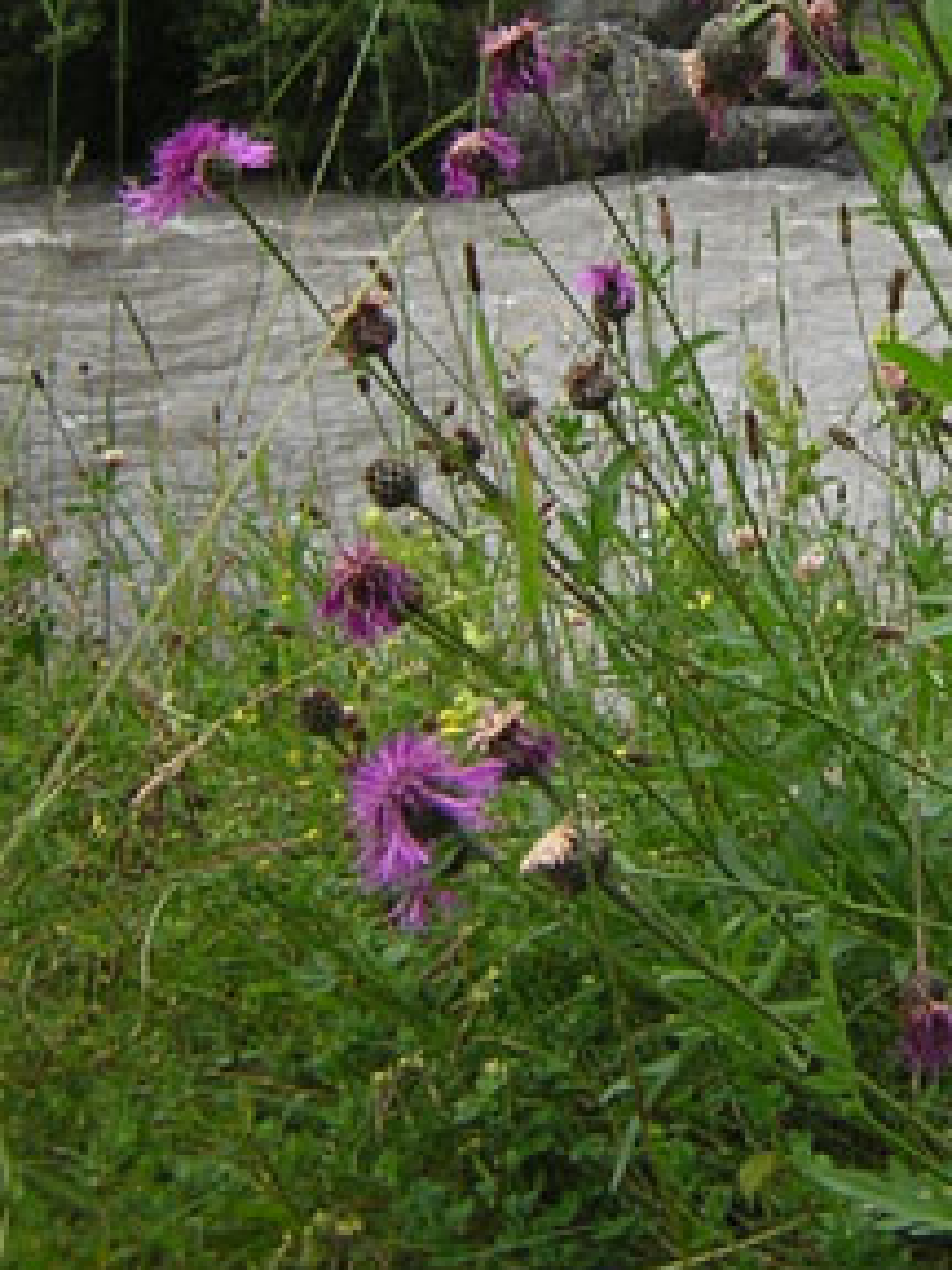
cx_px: 780
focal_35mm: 75
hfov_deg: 19.4
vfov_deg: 25.4
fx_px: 2750
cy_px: 185
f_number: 2.6
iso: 100
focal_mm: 4.7
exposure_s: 1/401
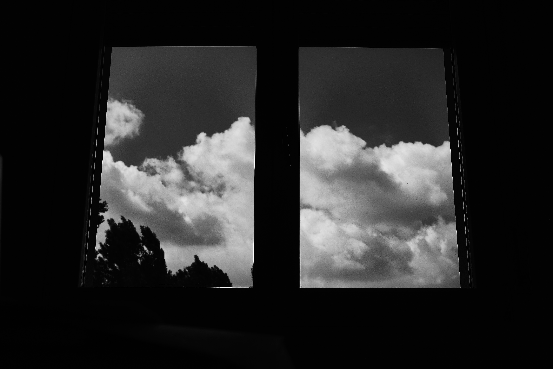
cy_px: 184
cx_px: 276
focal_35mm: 41
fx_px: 630
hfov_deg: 47.4
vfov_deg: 32.6
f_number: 7.1
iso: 100
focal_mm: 27
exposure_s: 1/850
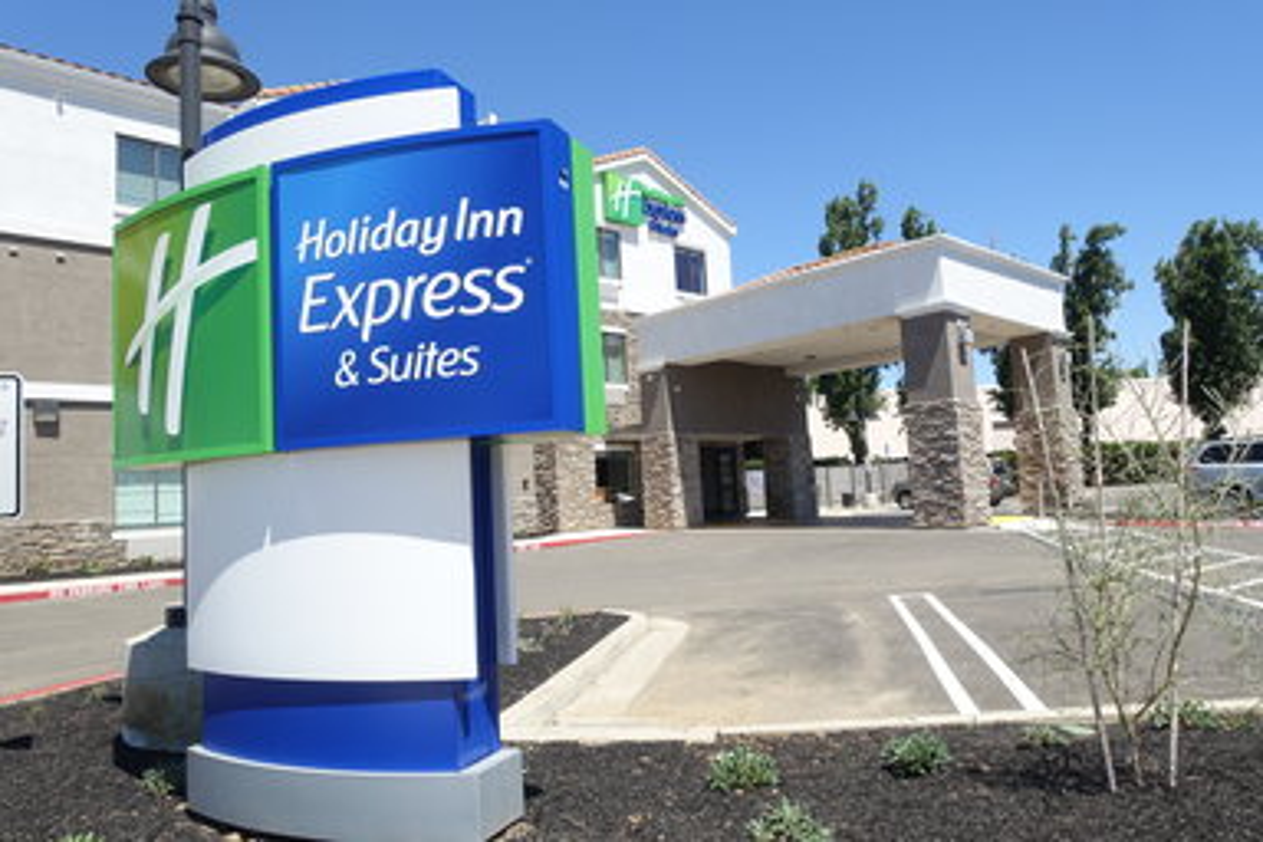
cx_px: 632
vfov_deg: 53.1
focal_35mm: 24
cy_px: 421
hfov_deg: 73.7
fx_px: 842
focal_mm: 8.8
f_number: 4
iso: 125
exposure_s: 1/80
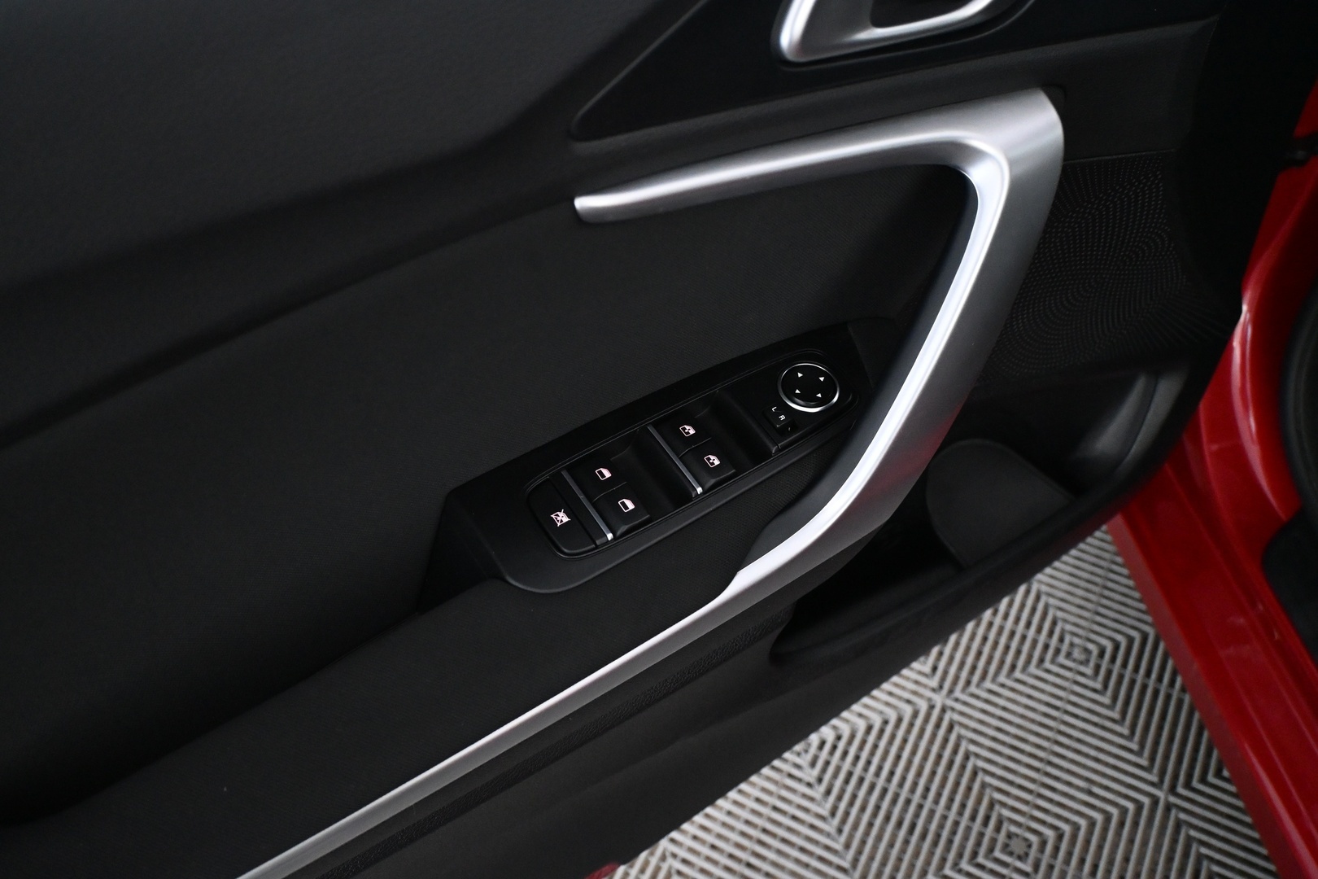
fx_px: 1126
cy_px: 440
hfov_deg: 60.7
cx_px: 659
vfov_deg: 42.6
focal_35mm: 31
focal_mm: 20.5
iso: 4000
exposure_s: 1/60
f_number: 3.8
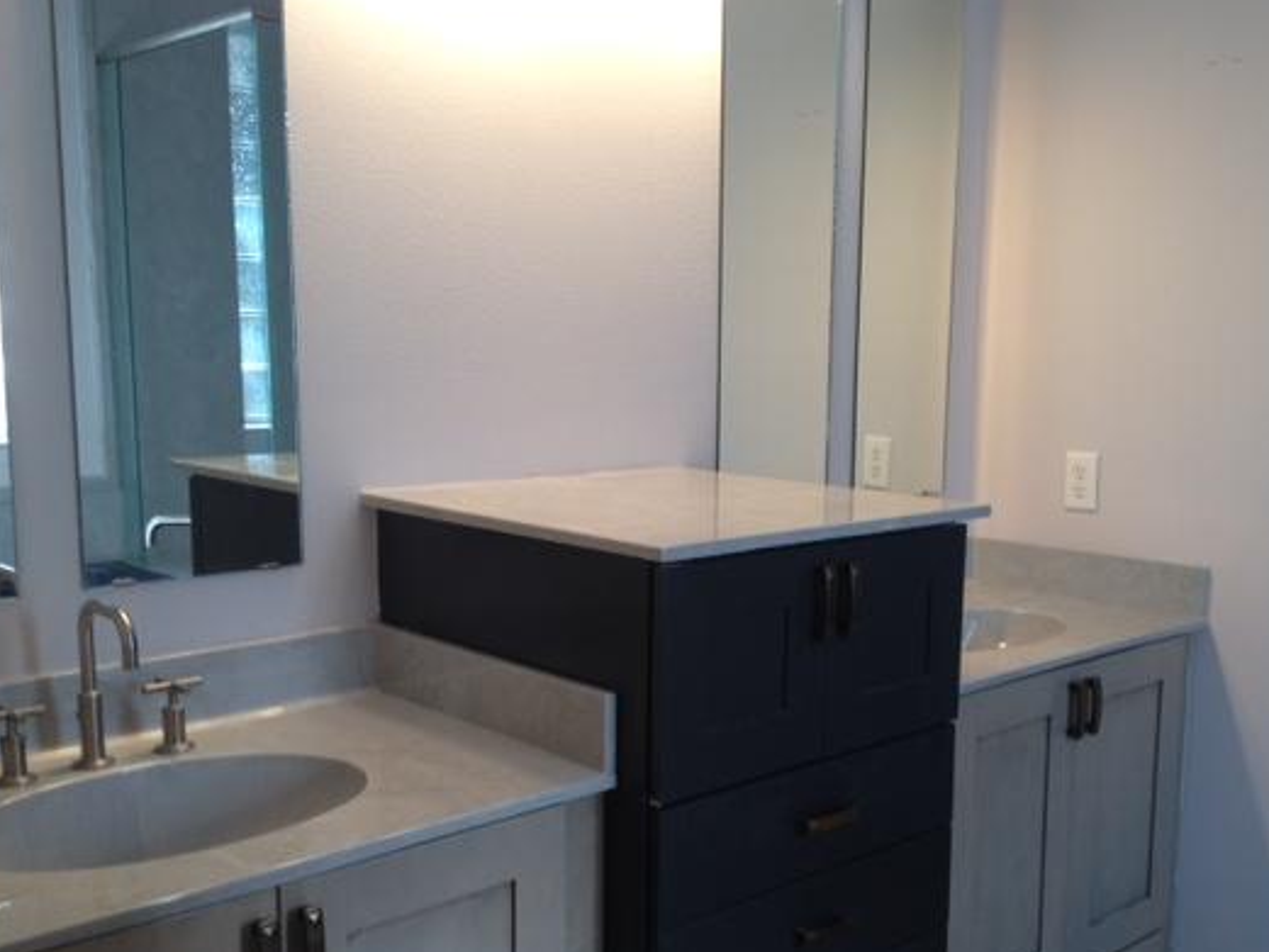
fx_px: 1577
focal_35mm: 43
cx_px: 716
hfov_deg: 43.8
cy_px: 558
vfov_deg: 33.5
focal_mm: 4.28
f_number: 2.4
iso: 50
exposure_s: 1/30
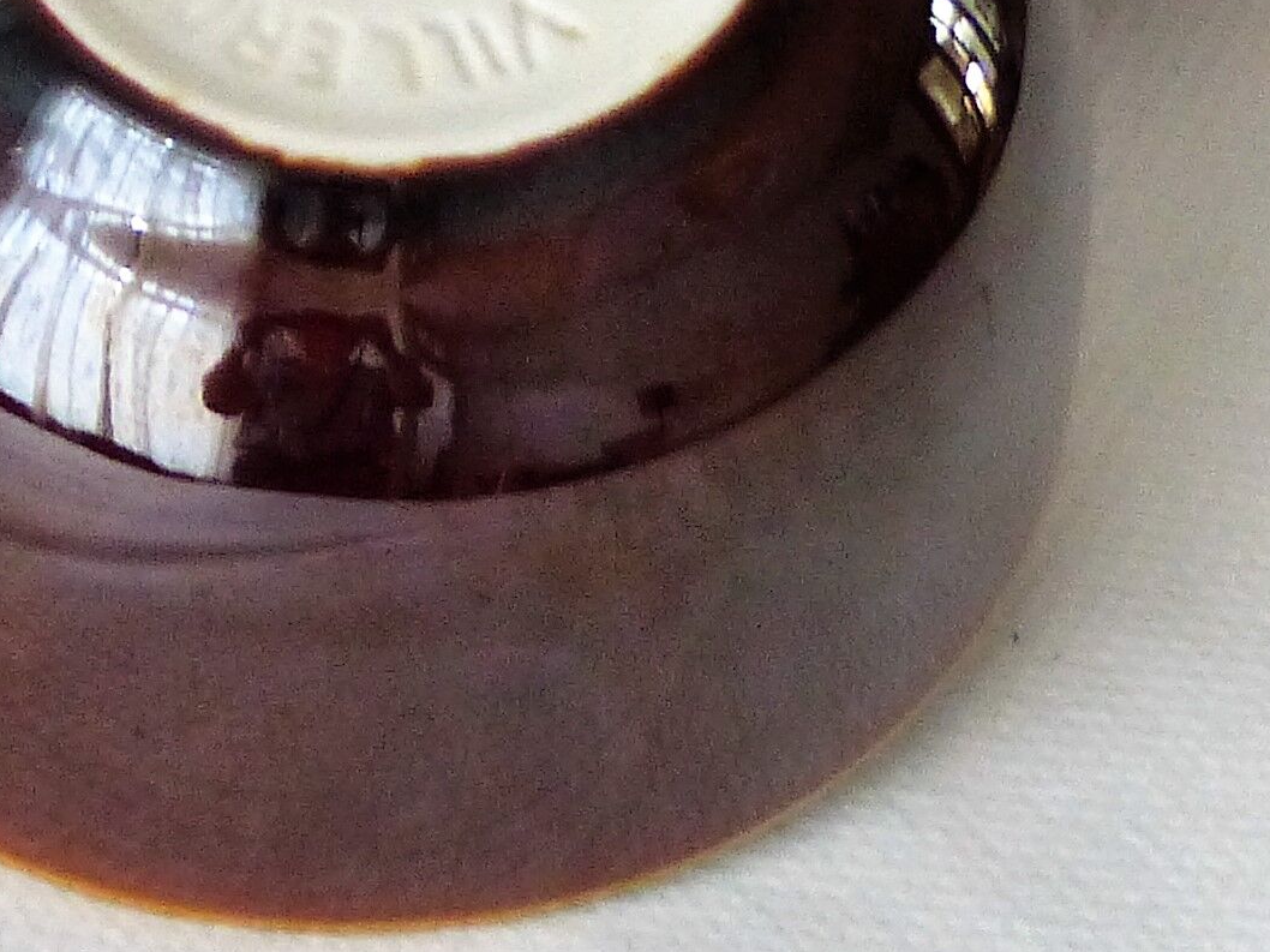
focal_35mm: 484
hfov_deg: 4.1
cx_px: -833
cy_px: -193
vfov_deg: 3.1
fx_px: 17753
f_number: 2.8
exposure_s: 1/50
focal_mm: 20.9
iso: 400
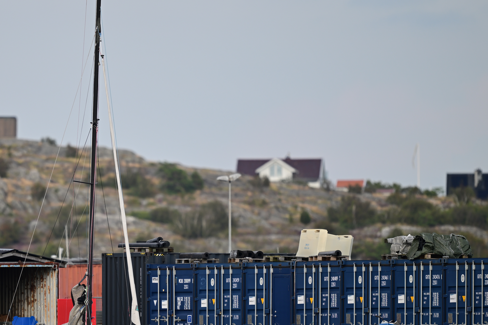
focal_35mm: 692
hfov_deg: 3.0
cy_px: 204
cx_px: 125
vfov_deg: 2.0
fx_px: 9380
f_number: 2.8
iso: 80
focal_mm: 400
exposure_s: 1/1000
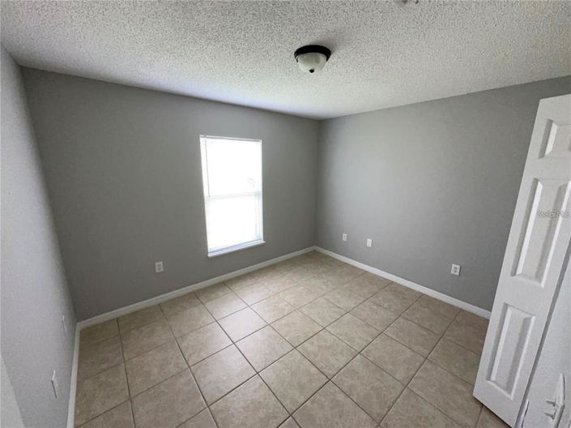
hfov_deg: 102.1
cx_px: 286
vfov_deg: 85.6
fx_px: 231
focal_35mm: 14
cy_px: 214
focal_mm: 2.22
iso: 400
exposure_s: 1/180
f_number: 2.2
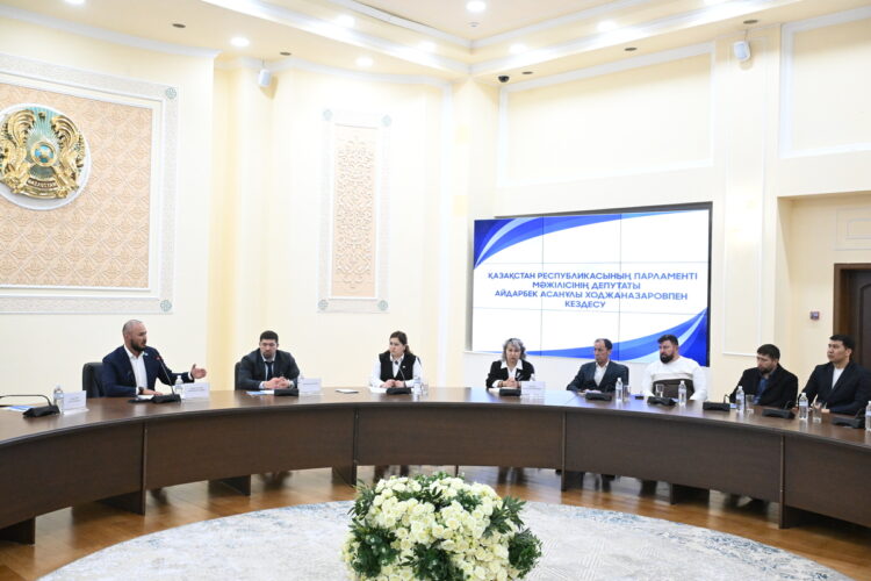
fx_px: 823
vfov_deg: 38.9
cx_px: 436
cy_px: 290
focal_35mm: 34
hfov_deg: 55.8
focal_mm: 34
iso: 10000
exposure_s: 1/250
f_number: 8
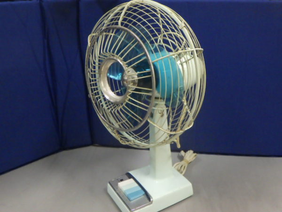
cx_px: 141
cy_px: 106
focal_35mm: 34
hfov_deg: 54.0
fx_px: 277
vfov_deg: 41.8
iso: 1600
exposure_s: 1/50
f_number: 3.8
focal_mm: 6.1
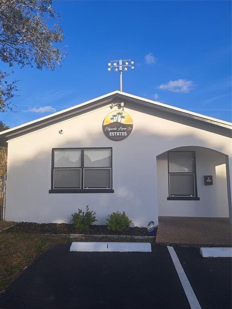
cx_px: 116
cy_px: 154
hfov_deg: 56.8
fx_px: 214
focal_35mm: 24
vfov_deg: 71.6
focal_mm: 5.23
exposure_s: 1/1037
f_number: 1.8
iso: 50
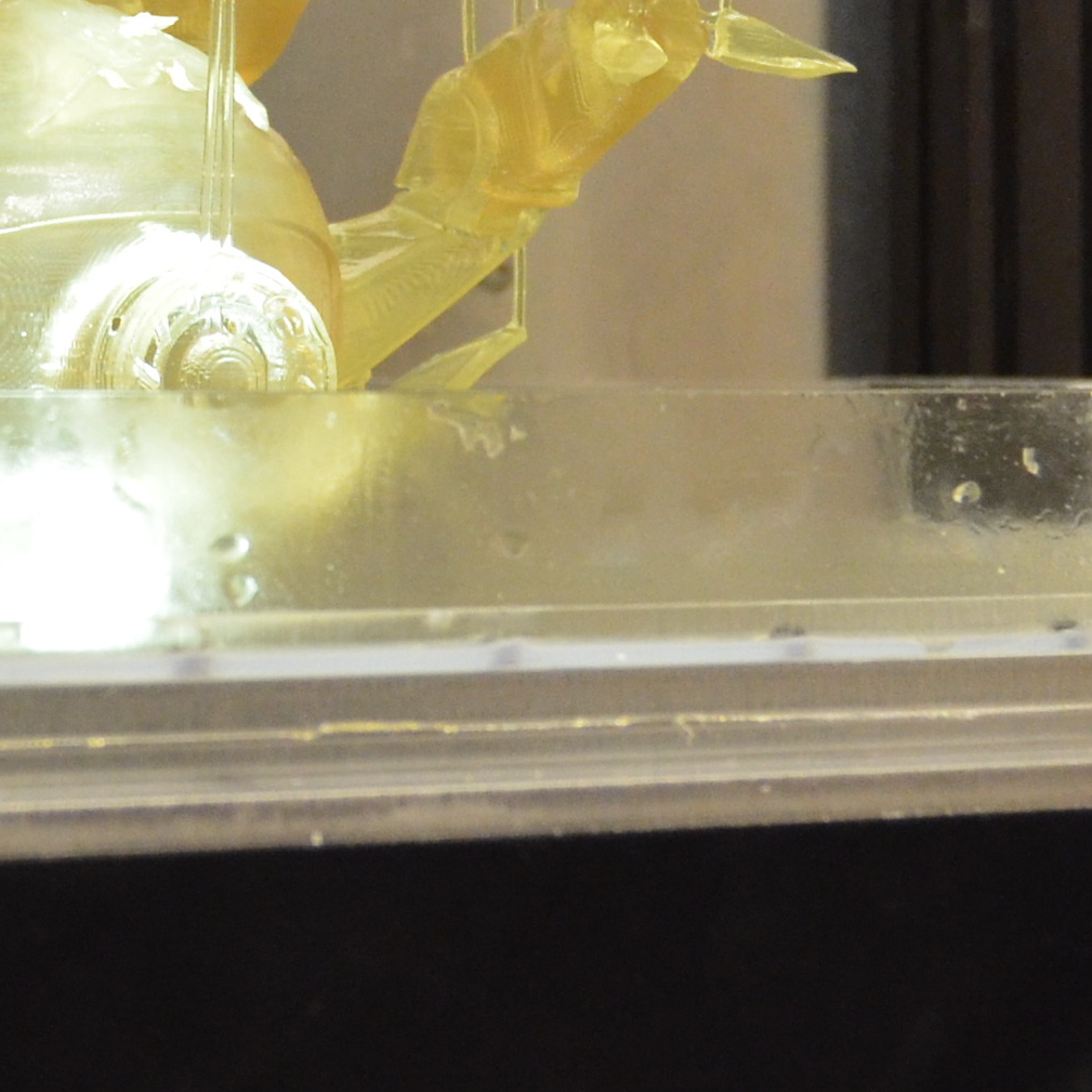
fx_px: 6210
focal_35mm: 174
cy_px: 63
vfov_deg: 10.0
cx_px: 116
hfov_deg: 10.0
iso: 1400
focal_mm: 28
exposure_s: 1/30
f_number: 4
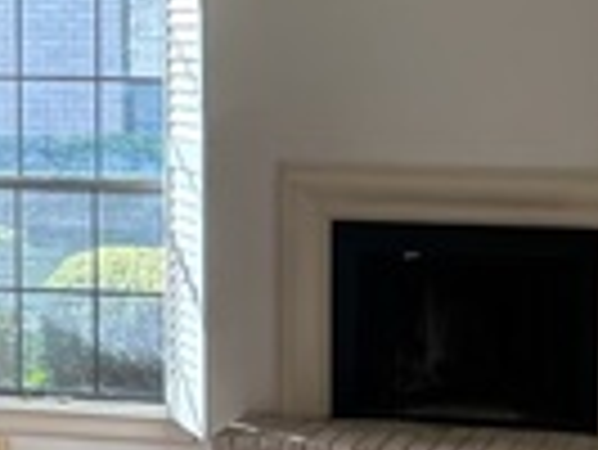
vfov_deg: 11.9
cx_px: 198
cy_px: 274
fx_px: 2161
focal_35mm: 125
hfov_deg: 15.7
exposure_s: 1/232
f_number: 1.6
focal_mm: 5.96
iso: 64
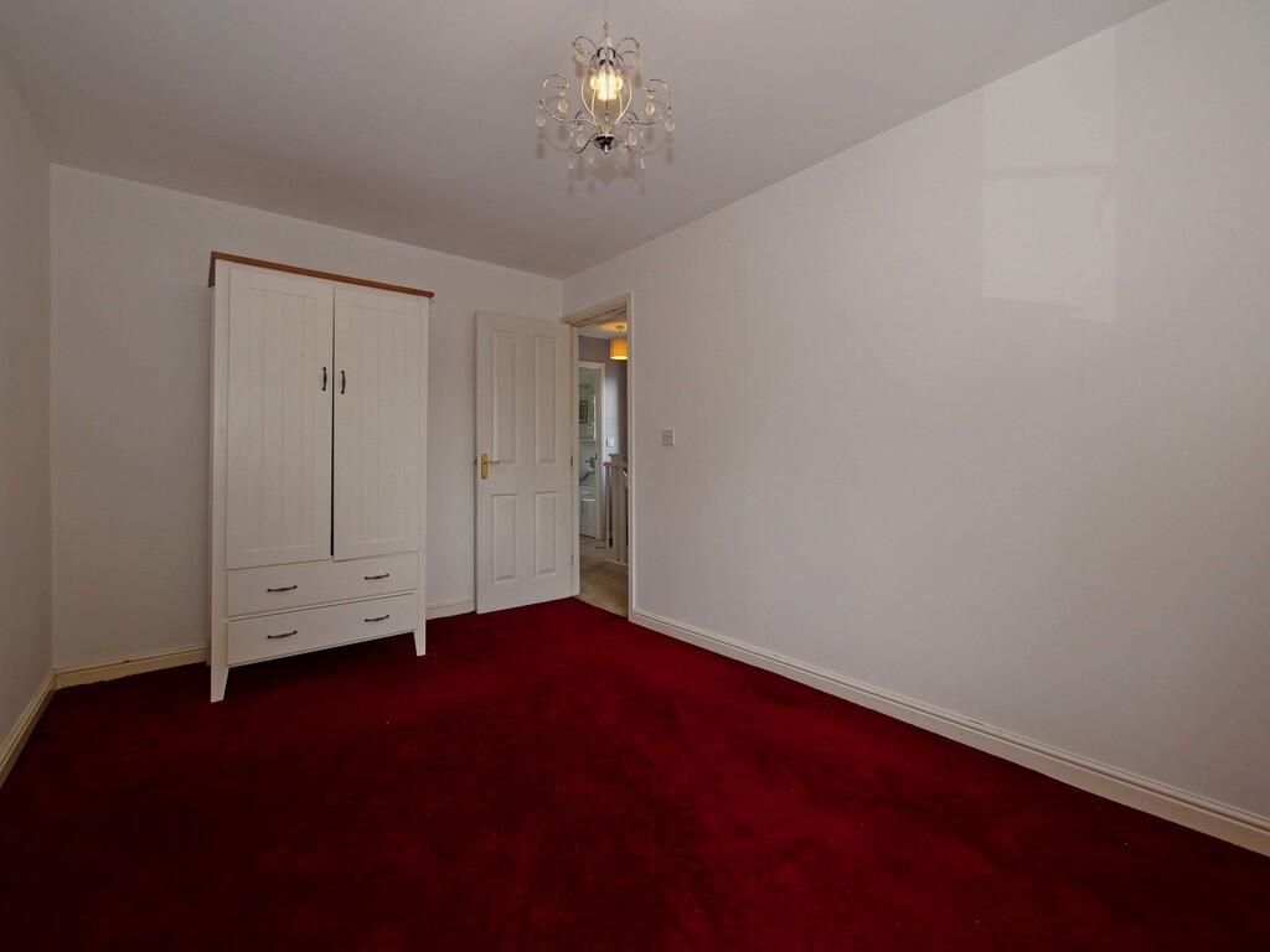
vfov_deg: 85.7
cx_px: 635
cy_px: 476
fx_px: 514
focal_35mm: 14
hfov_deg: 102.1
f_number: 6.3
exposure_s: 1/60
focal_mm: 7
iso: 400
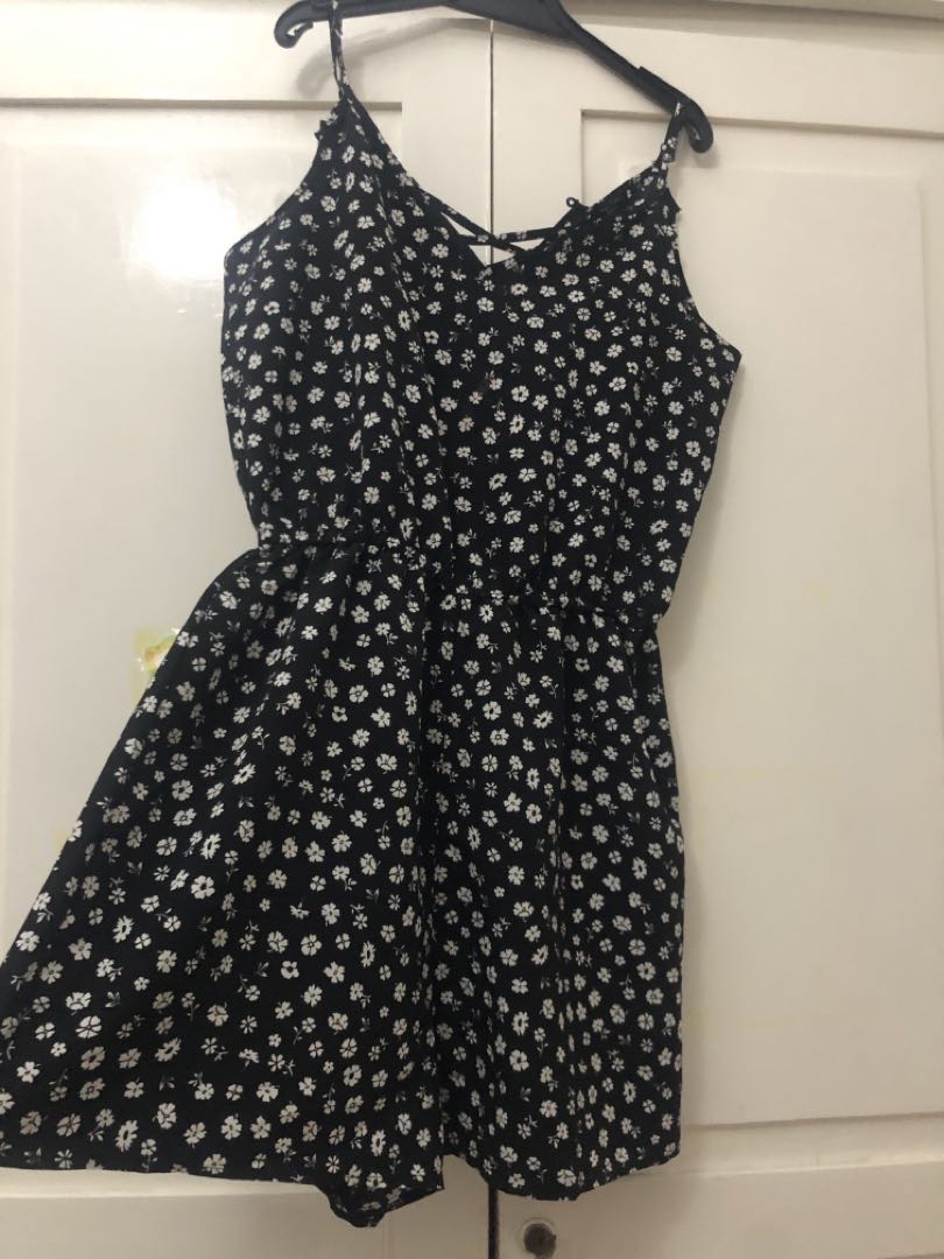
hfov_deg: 49.7
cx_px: 472
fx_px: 1018
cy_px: 630
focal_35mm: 28
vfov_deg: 63.4
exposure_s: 1/4
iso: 100
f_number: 1.8
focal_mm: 4
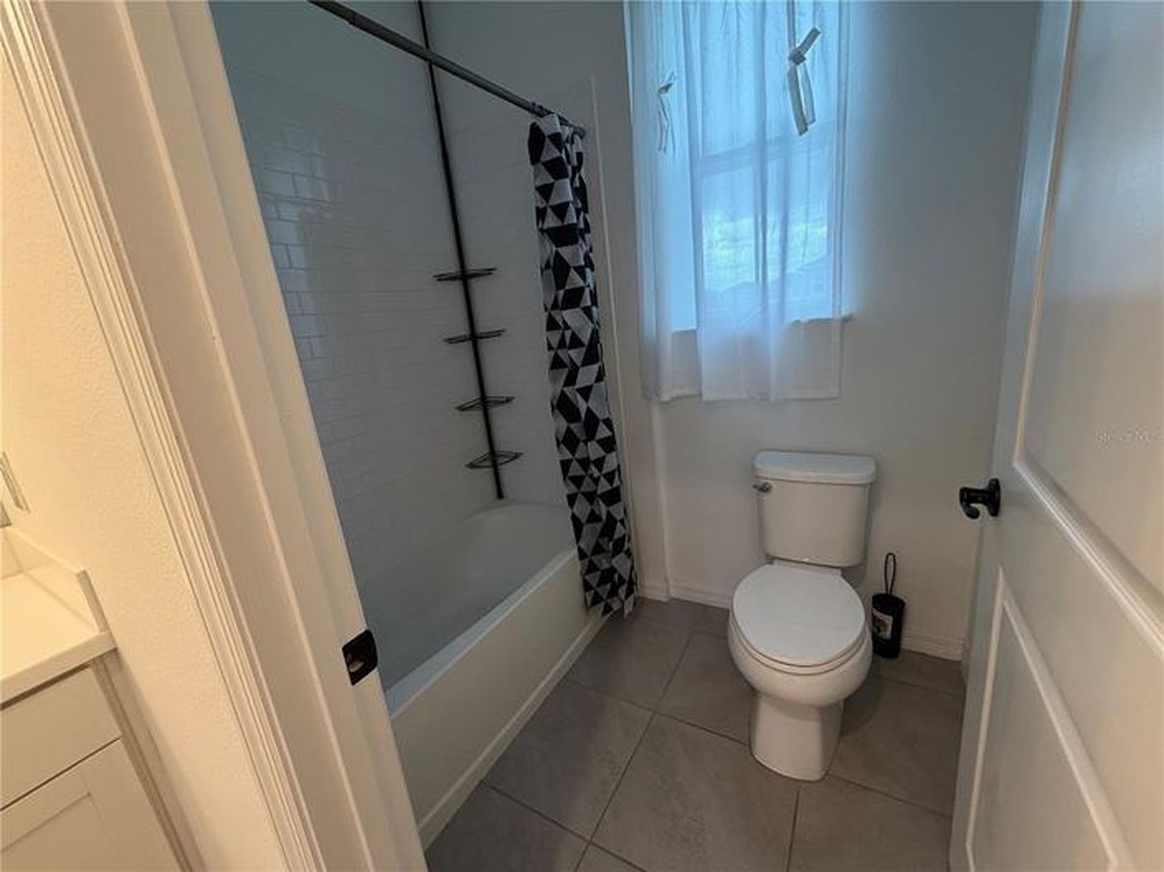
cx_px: 582
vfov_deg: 85.6
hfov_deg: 102.1
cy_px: 436
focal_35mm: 14
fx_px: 471
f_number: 2.2
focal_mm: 2.22
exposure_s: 1/60
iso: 200
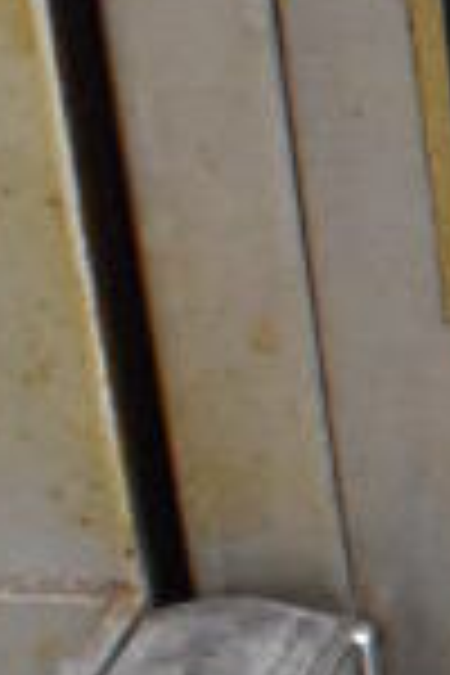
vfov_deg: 12.5
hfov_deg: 7.5
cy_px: 479
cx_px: 1274
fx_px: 3075
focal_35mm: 164
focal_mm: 18
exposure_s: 1/125
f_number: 3.5
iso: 6400
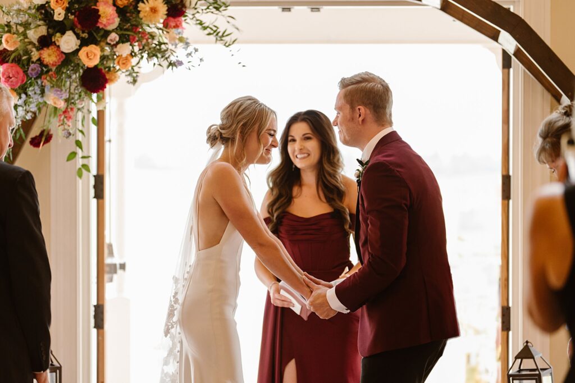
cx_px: 288
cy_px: 192
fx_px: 2155
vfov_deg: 10.2
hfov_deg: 15.2
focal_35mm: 135
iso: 1250
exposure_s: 1/200
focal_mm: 135
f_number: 2.8
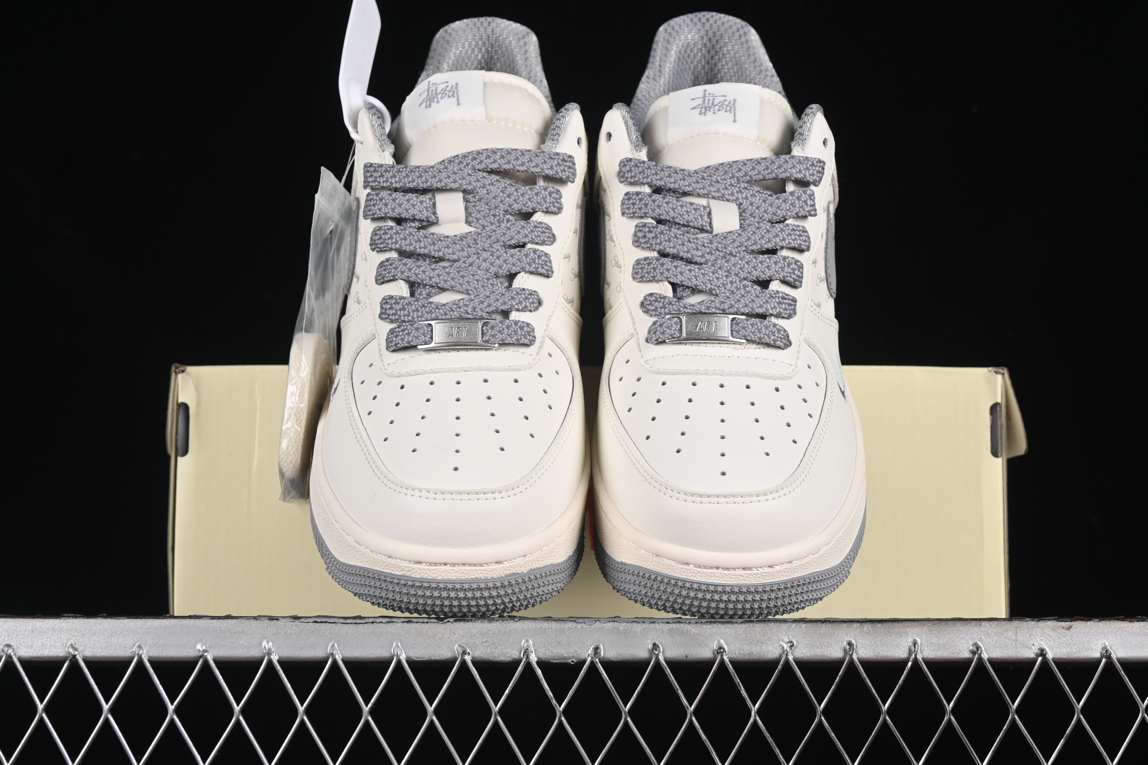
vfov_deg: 18.2
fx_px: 2391
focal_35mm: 75
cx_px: 574
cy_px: 382
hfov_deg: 27.0
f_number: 8
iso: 160
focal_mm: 50
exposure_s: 1/80
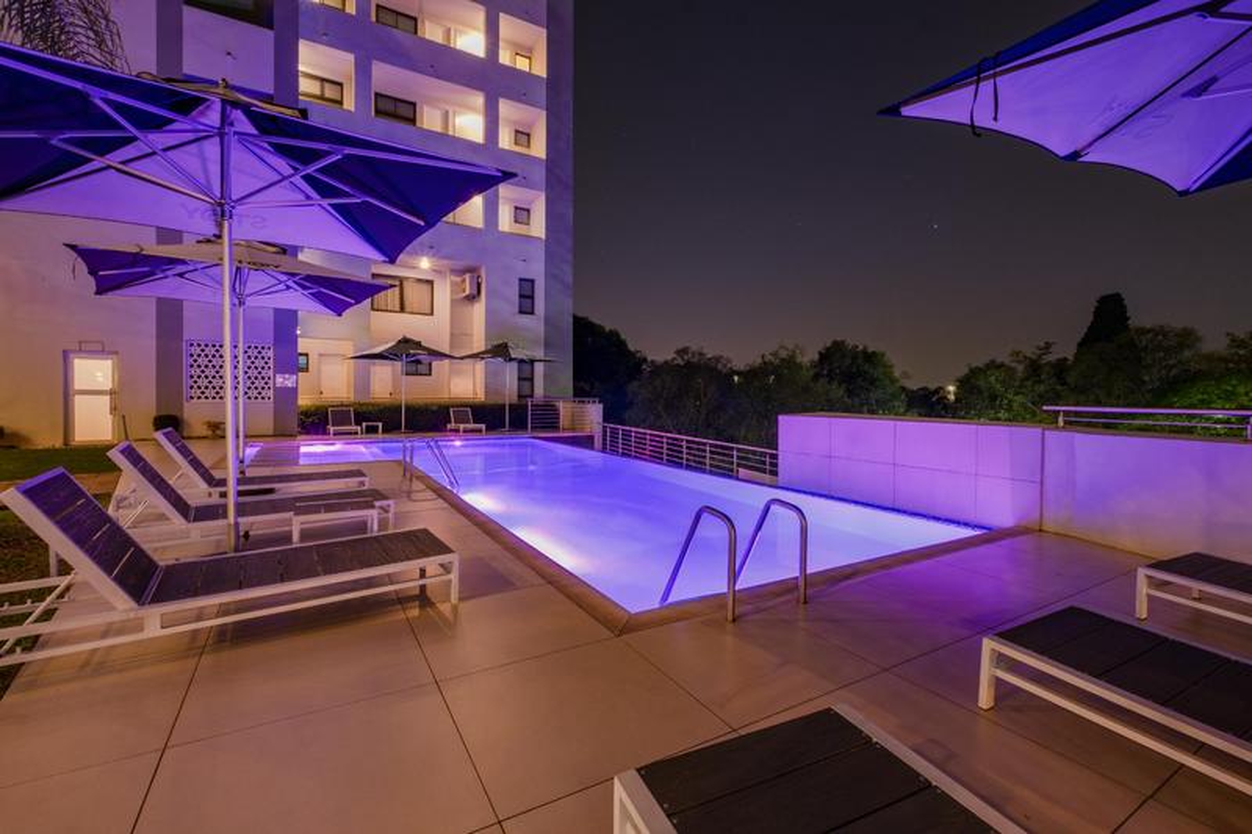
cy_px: 417
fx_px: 522
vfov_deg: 77.3
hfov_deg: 100.4
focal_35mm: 15
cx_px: 626
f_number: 13
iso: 100
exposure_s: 60
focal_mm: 10
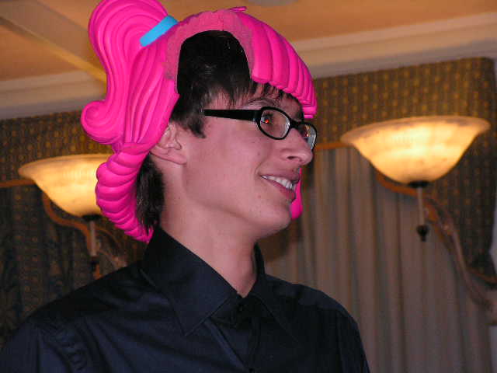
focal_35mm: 144
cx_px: 248
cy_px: 186
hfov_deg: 13.7
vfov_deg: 10.3
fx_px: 2067
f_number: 3.4
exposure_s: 1/160
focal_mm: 24
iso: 200
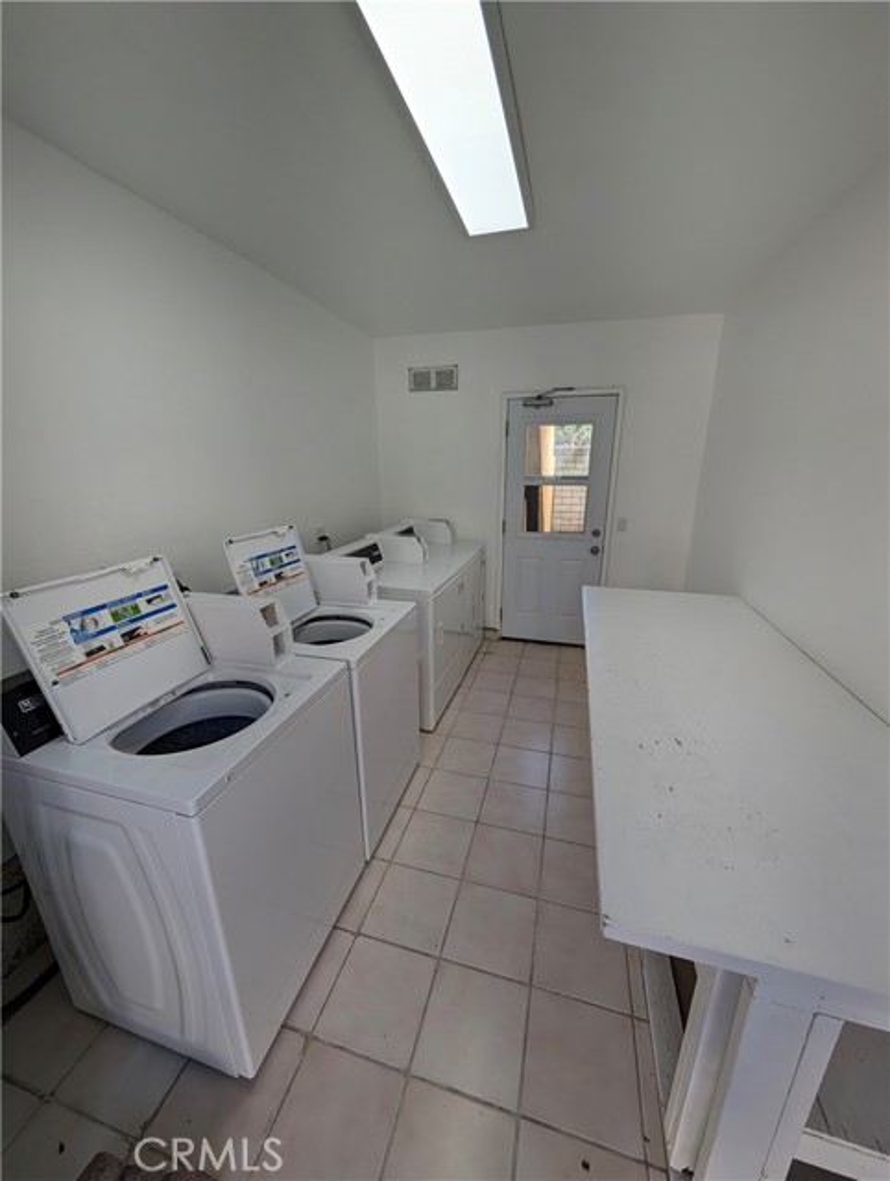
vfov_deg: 110.5
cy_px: 590
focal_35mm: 12
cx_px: 445
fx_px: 410
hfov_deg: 94.6
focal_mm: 2.02
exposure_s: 1/574
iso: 47
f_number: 1.7
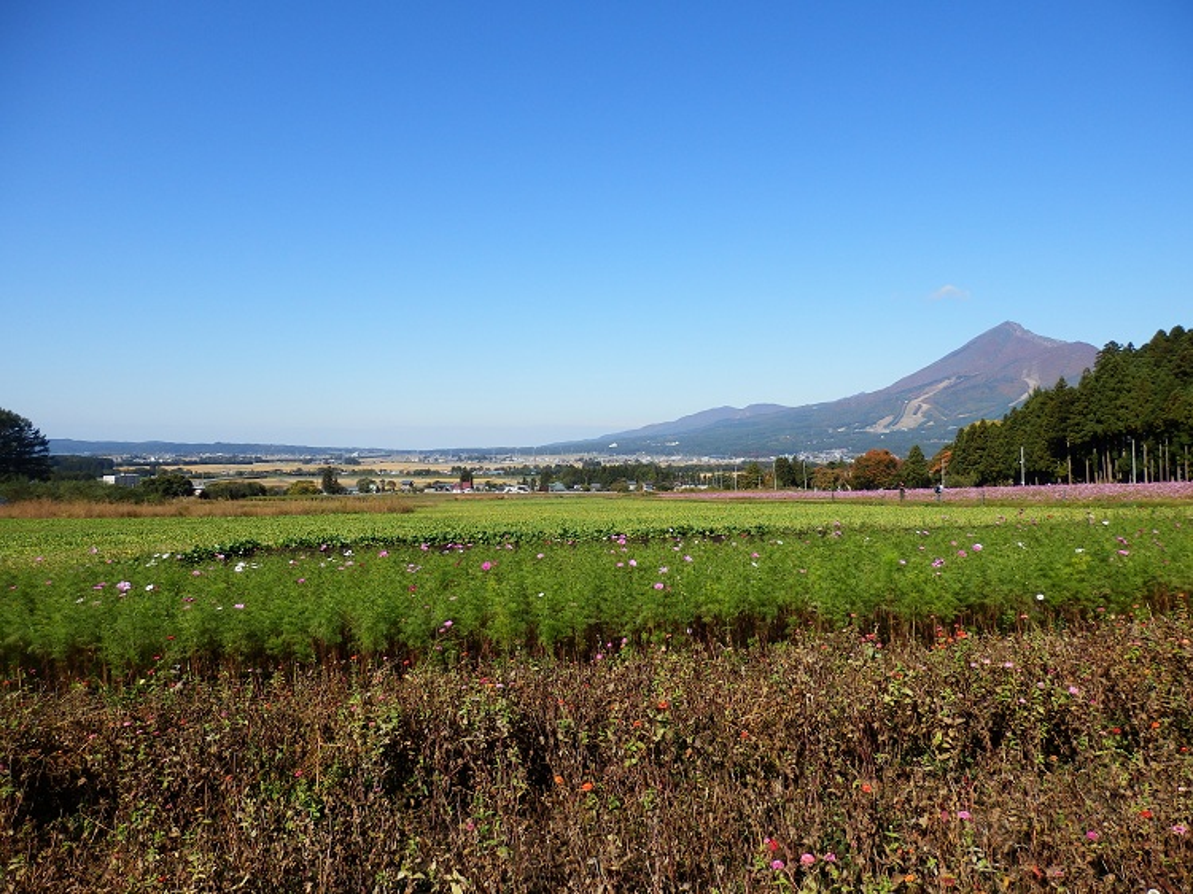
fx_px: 861
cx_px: 596
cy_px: 447
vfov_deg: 54.9
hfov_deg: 69.4
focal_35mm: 25
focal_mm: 4.5
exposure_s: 1/160
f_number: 8.7
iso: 80
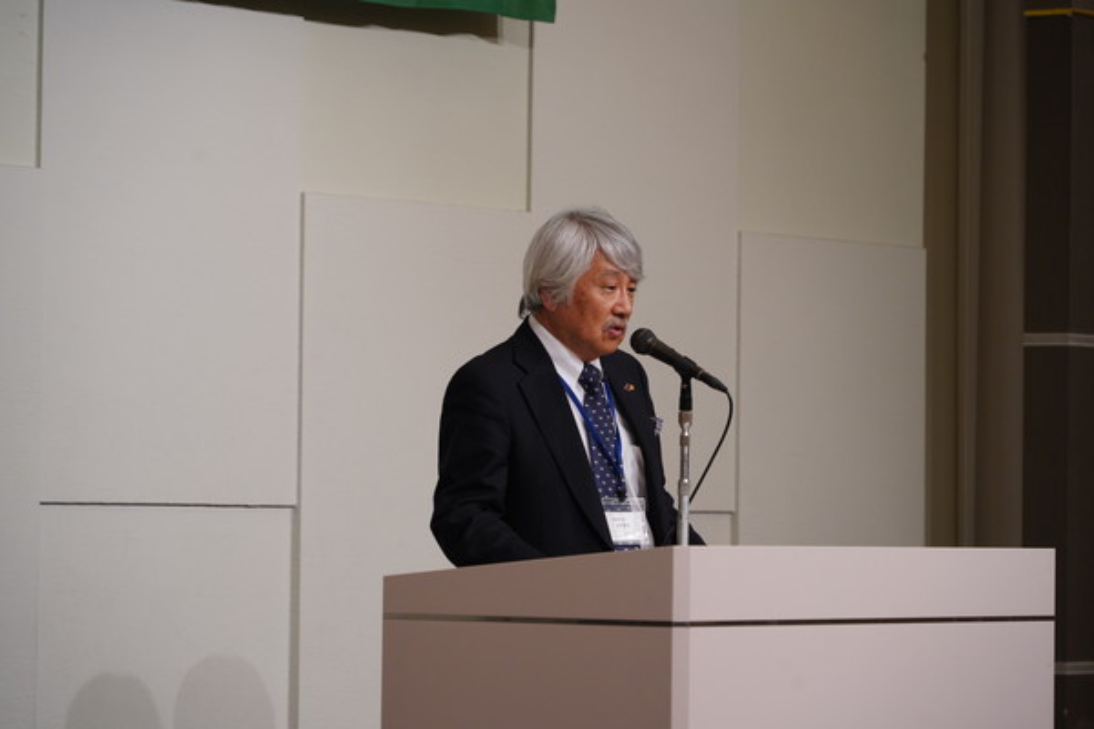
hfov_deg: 14.7
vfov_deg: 9.8
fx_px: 4254
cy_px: 364
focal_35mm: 140
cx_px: 547
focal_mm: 140
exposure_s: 1/160
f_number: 5.6
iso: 1250
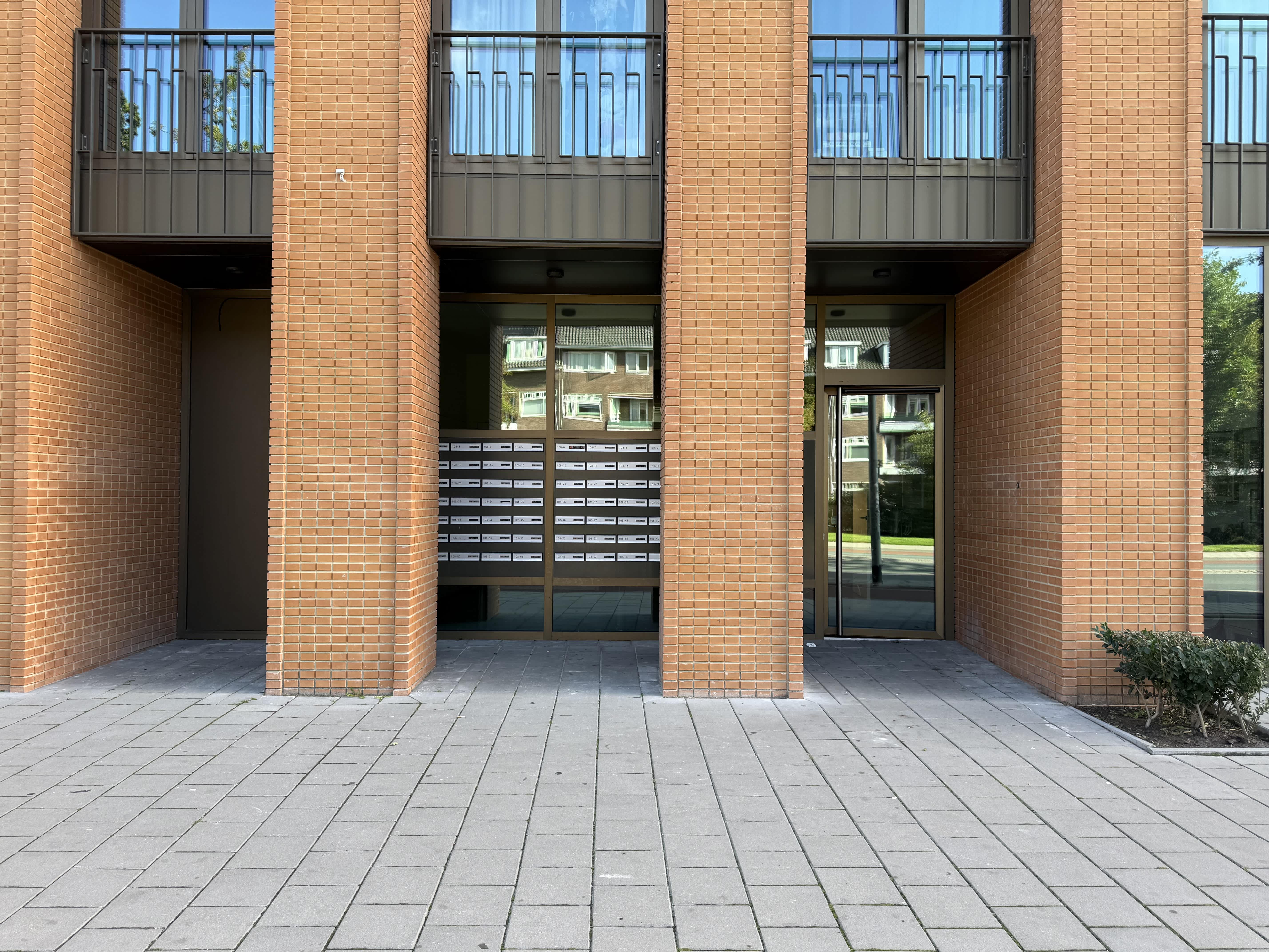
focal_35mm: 24
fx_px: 880
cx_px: 634
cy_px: 476
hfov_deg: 71.6
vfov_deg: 56.8
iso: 80
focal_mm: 6.8
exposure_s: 1/341
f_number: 1.8
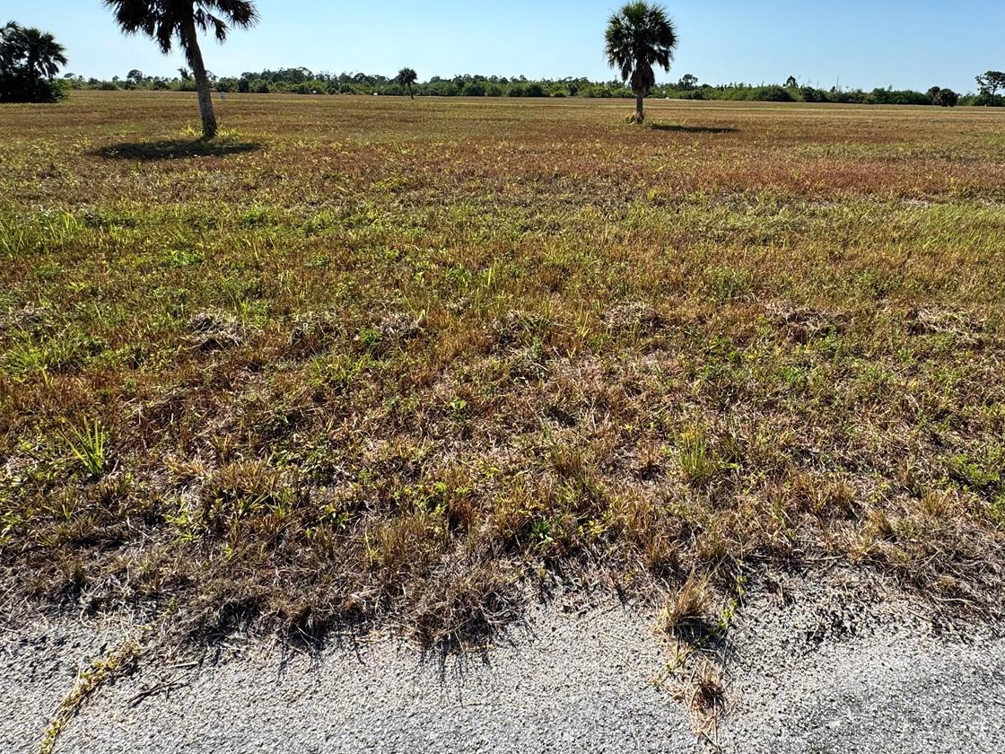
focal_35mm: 20
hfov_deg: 80.9
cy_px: 261
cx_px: 597
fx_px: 581
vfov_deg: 64.5
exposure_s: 1/1256
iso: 50
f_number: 2.2
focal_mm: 2.22
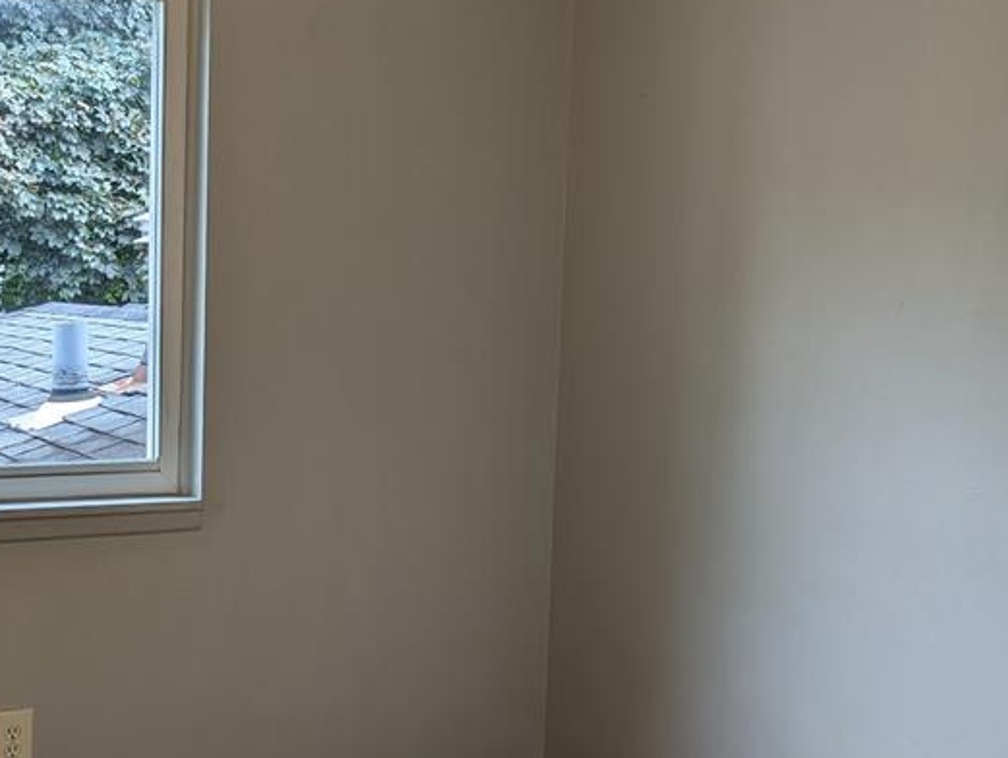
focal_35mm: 47
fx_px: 1370
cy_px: 410
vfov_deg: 30.9
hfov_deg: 39.5
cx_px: 281
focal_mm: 6.81
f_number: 1.85
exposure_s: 1/120
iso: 50
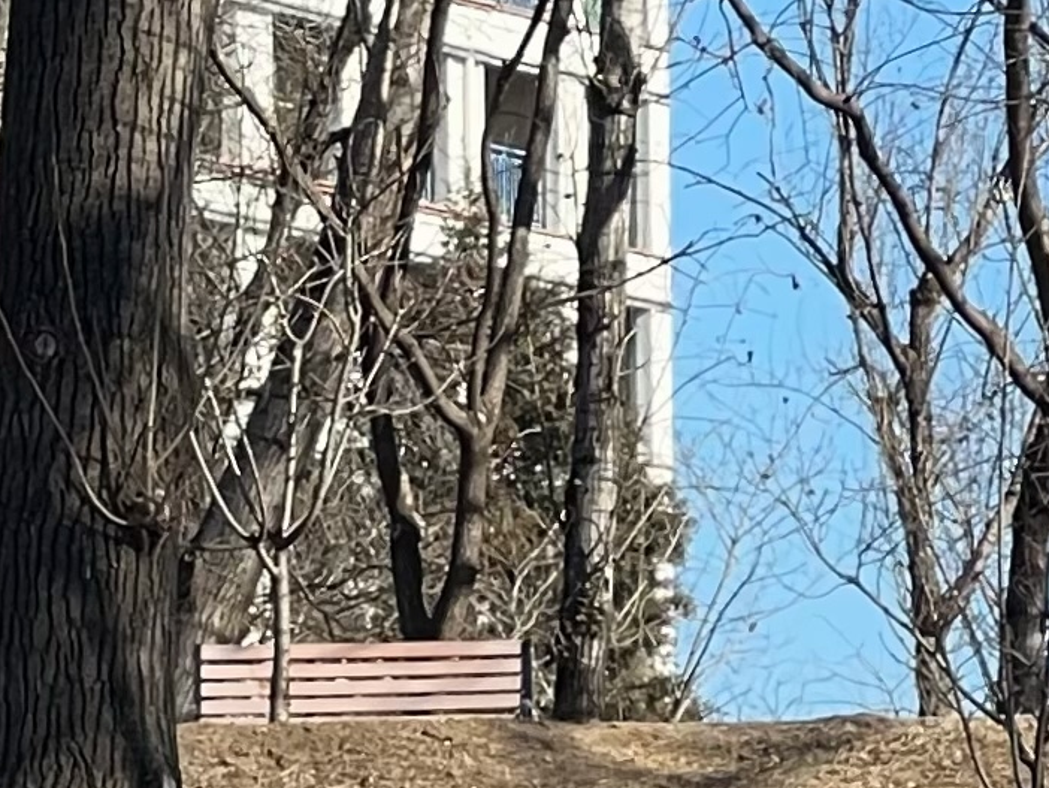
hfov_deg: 4.5
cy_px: 1062
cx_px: -297
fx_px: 13399
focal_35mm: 442
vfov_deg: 3.4
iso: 32
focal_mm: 9
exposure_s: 1/217
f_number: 2.8
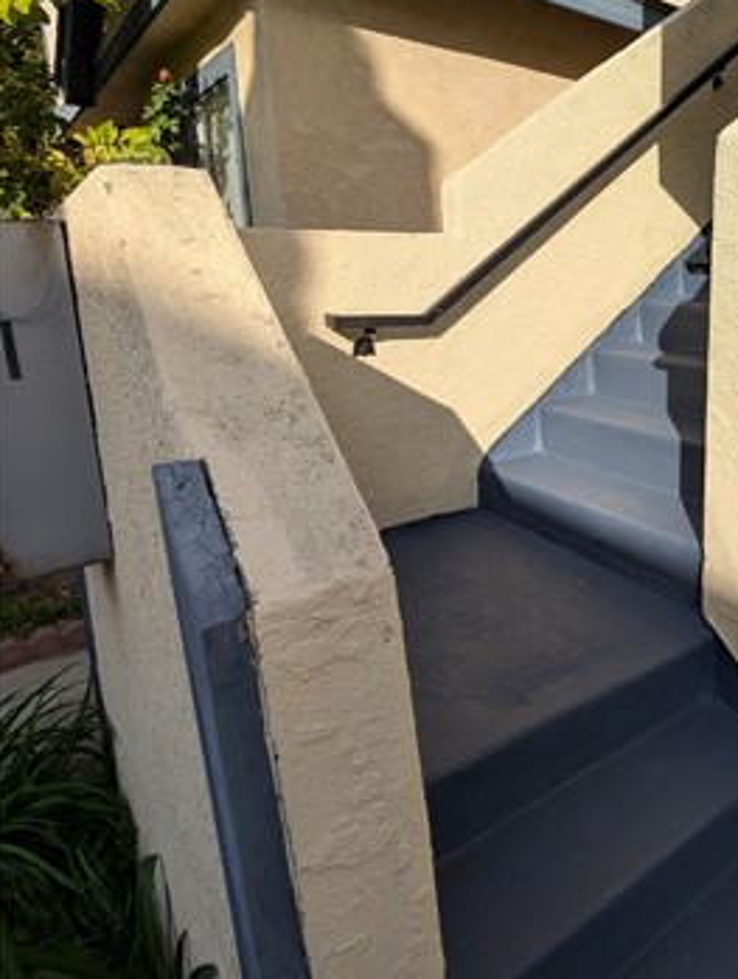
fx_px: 623
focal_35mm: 22
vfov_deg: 75.5
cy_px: 396
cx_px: 671
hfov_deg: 53.3
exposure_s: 1/3448
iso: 51
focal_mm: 2.02
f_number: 1.7
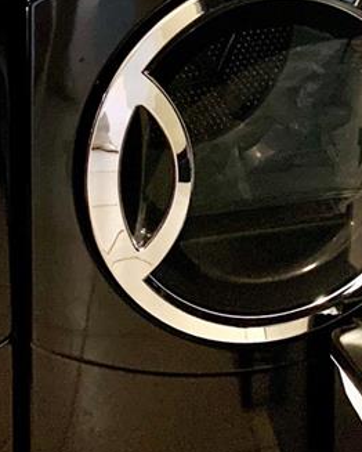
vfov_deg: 18.4
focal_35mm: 93
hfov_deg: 16.4
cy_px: -214
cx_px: 298
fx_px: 1244
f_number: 1.8
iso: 400
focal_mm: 4.25
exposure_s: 1/40
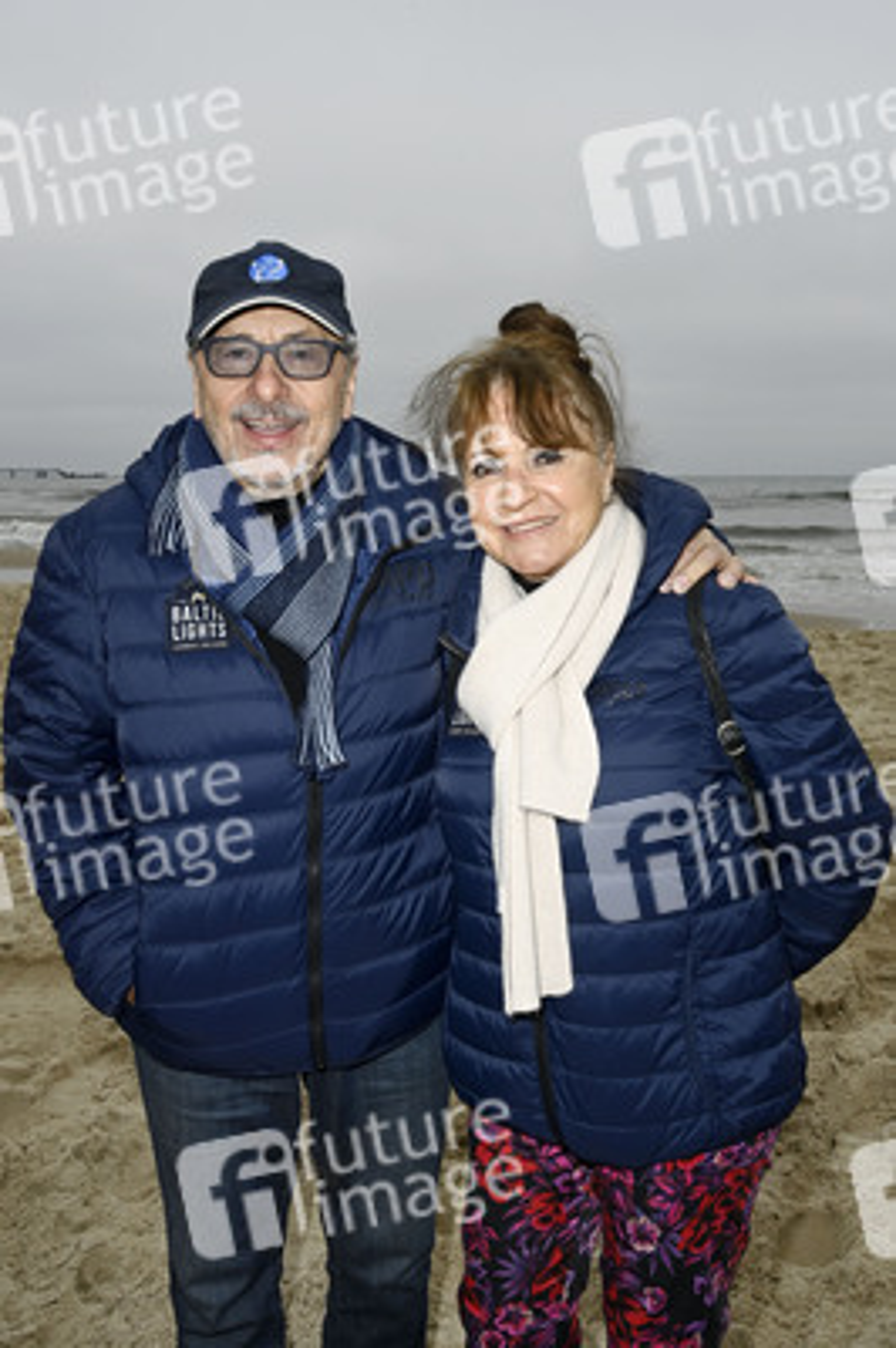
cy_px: 674
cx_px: 448
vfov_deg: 54.5
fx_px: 1309
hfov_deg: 37.8
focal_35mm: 35
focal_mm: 35
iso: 500
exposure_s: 1/250
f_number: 14
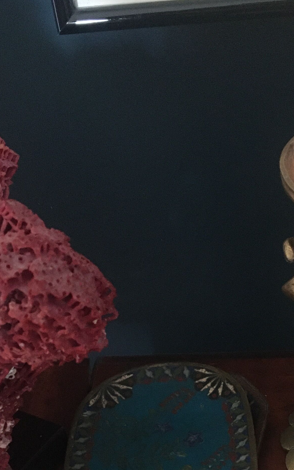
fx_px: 846
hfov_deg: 19.6
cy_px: 422
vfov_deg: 29.8
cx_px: 212
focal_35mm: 66
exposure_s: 1/17
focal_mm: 4.15
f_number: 2.2
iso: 250
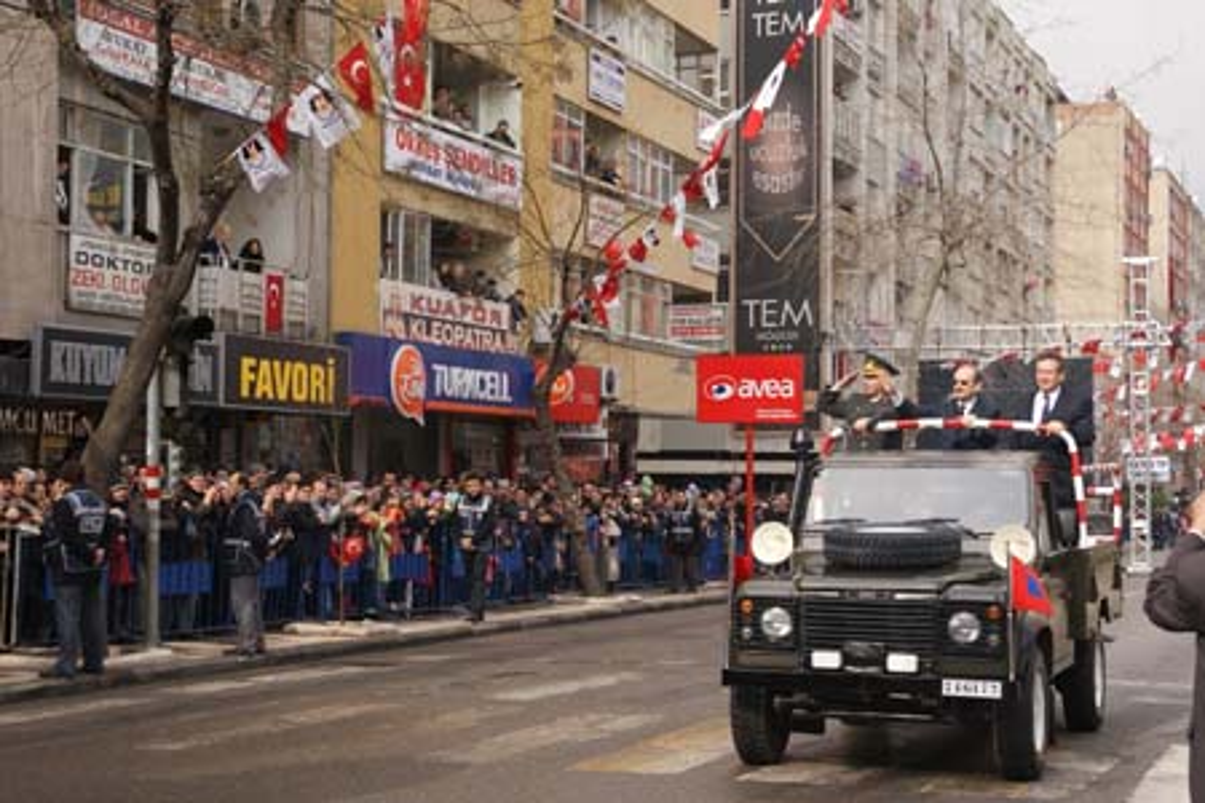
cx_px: 602
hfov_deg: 33.4
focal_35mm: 60
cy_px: 402
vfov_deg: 22.6
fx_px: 2008
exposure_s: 1/100
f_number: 8
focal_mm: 40
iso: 100
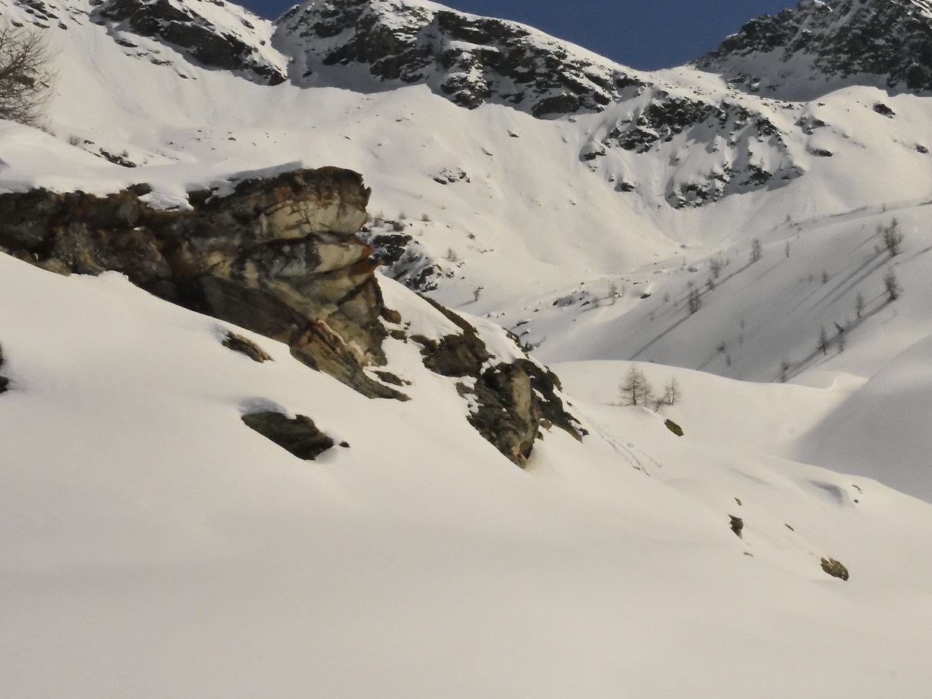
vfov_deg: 23.6
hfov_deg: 29.8
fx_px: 1669
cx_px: 852
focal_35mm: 62
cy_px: 272
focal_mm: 22
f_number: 22
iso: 3600
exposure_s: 1/1600
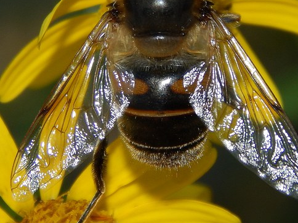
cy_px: 69
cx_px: 167
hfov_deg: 5.7
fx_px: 2970
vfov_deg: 4.3
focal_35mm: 345
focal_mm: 37.1
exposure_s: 1/50
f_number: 10.9
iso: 125
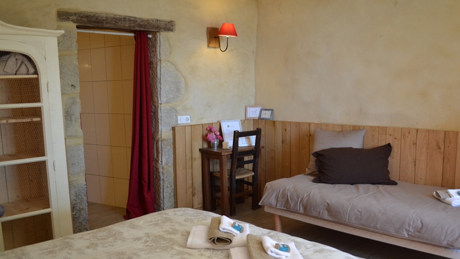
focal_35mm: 32
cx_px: 253
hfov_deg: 60.9
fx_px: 390
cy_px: 144
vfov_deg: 36.6
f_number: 4
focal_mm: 18
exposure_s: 1/60
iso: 400
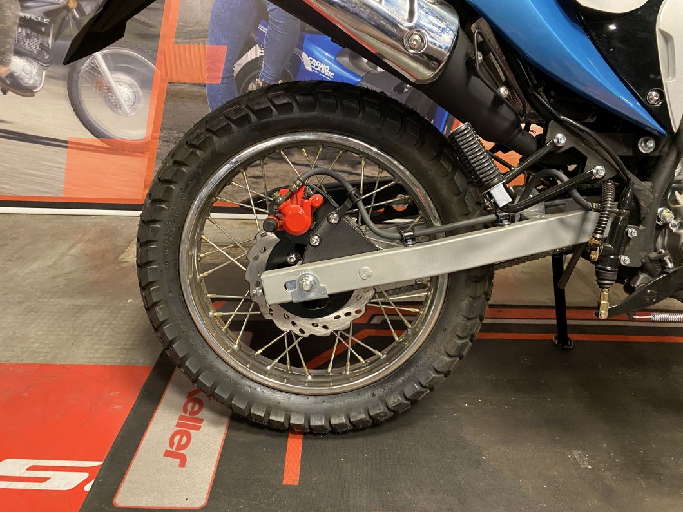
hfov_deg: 67.3
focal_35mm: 26
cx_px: 342
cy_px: 256
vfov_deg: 53.1
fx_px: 513
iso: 500
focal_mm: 4.25
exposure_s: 1/50
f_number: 1.8
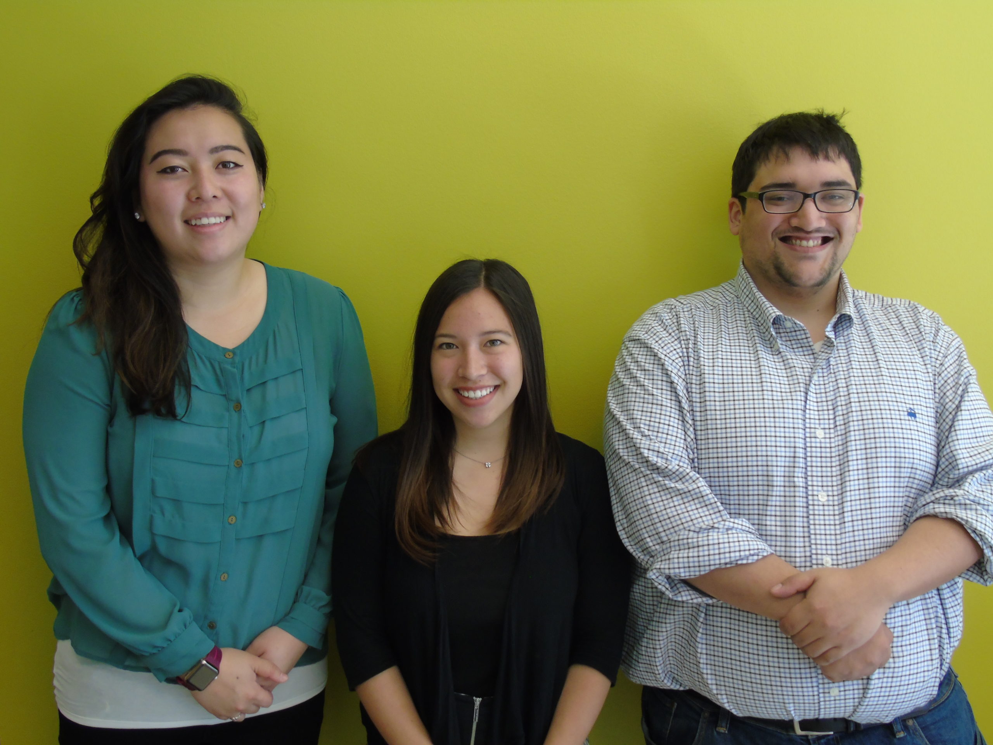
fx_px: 975
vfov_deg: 41.8
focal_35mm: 34
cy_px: 372
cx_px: 496
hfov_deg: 54.0
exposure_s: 1/30
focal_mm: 6.1
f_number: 3.8
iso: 200
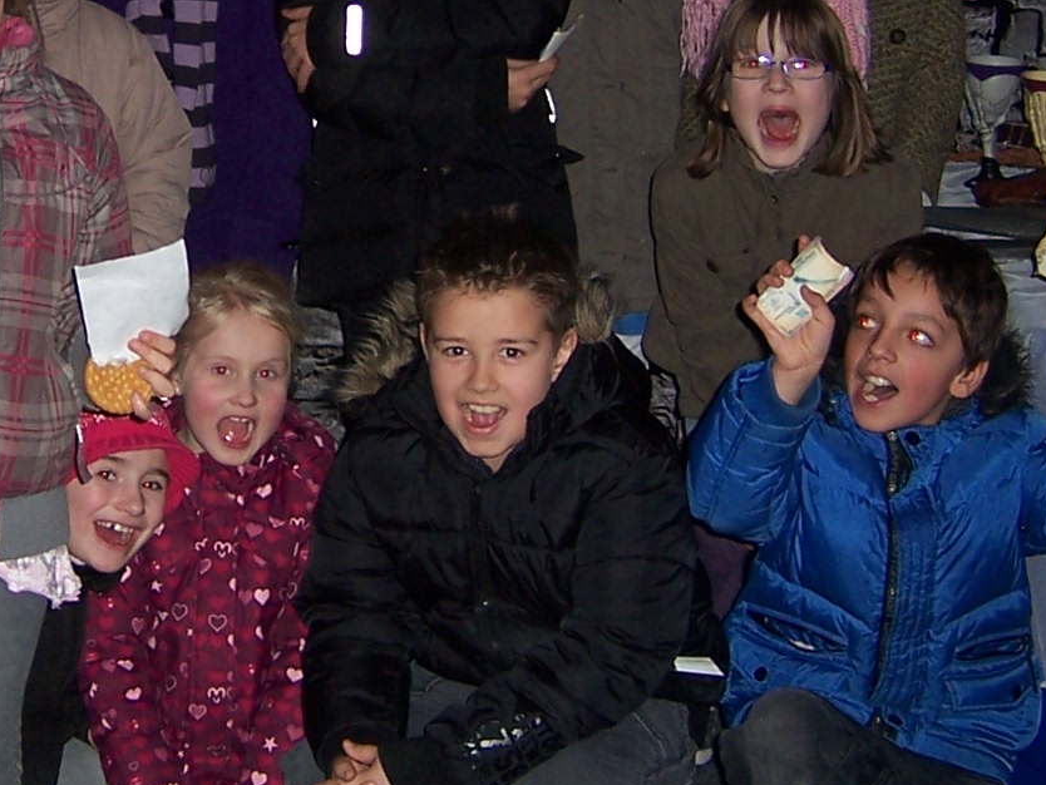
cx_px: 157
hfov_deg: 23.6
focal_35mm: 81
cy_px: 89
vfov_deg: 18.0
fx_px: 2448
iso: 80
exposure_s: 1/60
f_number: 2.8
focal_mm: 5.5
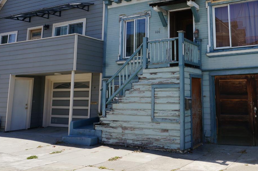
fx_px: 279
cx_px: 184
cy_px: 36
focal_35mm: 39
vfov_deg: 33.2
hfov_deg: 48.3
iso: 100
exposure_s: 1/100
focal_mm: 16
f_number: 11
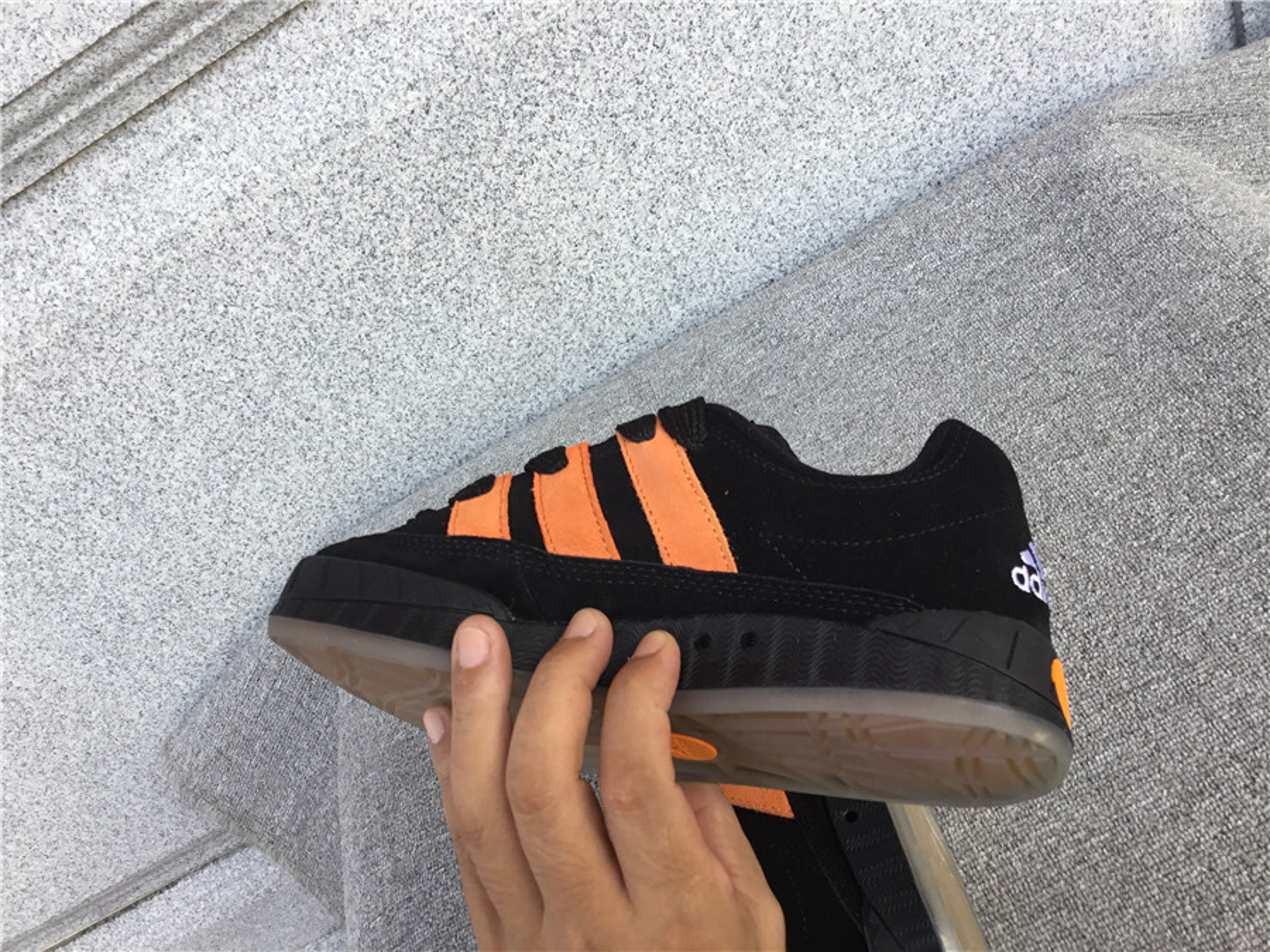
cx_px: 635
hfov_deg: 58.4
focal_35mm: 31
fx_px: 1137
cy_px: 476
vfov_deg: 45.4
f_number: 2.4
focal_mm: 3.3
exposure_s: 1/133
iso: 25
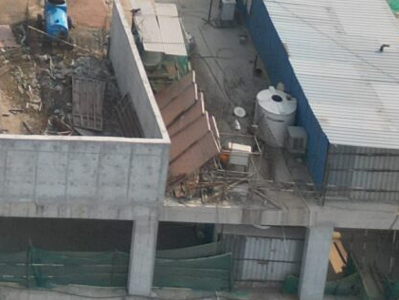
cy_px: -456
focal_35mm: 146
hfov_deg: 12.3
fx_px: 1683
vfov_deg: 9.0
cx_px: -346
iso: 150
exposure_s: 1/2500
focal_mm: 6.72
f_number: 1.7
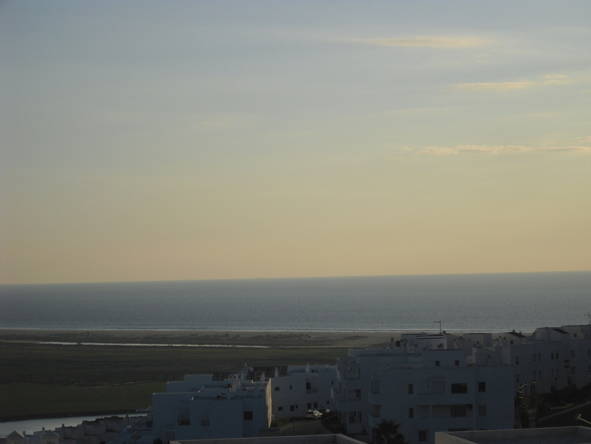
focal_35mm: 113
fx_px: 1929
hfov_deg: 17.4
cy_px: 222
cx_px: 296
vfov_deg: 13.1
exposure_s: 1/200
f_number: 10.4
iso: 64
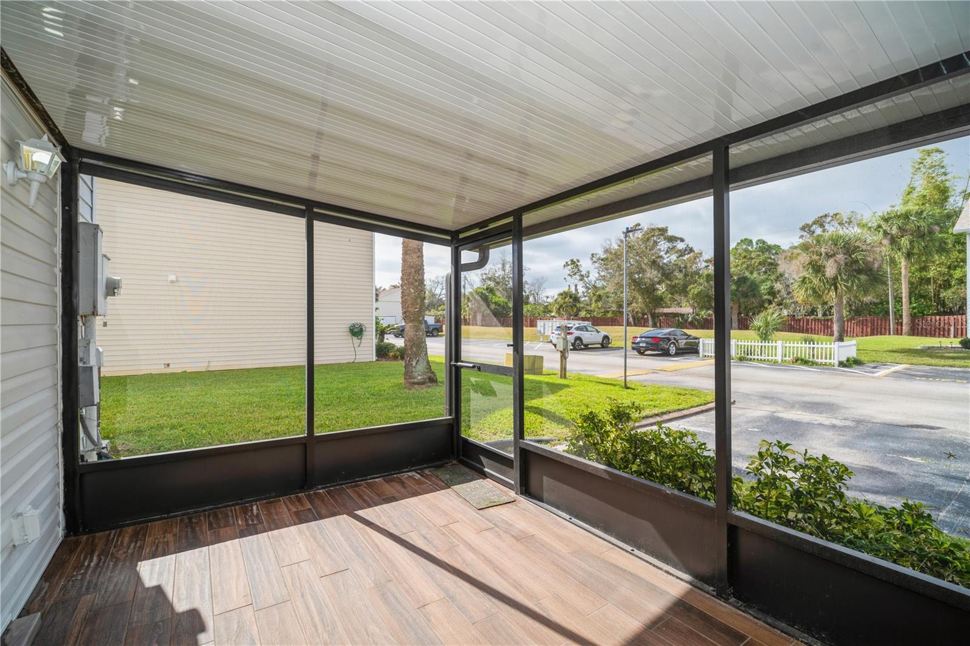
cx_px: 485
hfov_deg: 100.4
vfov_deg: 77.3
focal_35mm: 15
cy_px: 323
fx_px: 404
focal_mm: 15
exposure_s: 1/125
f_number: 8
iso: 200
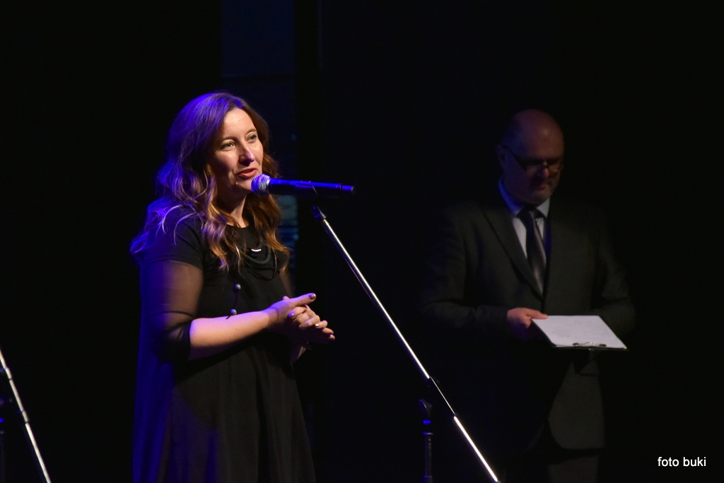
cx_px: 362
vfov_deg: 6.9
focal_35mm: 200
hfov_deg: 10.3
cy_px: 242
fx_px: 4024
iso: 3200
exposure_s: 1/250
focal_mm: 200
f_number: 6.3
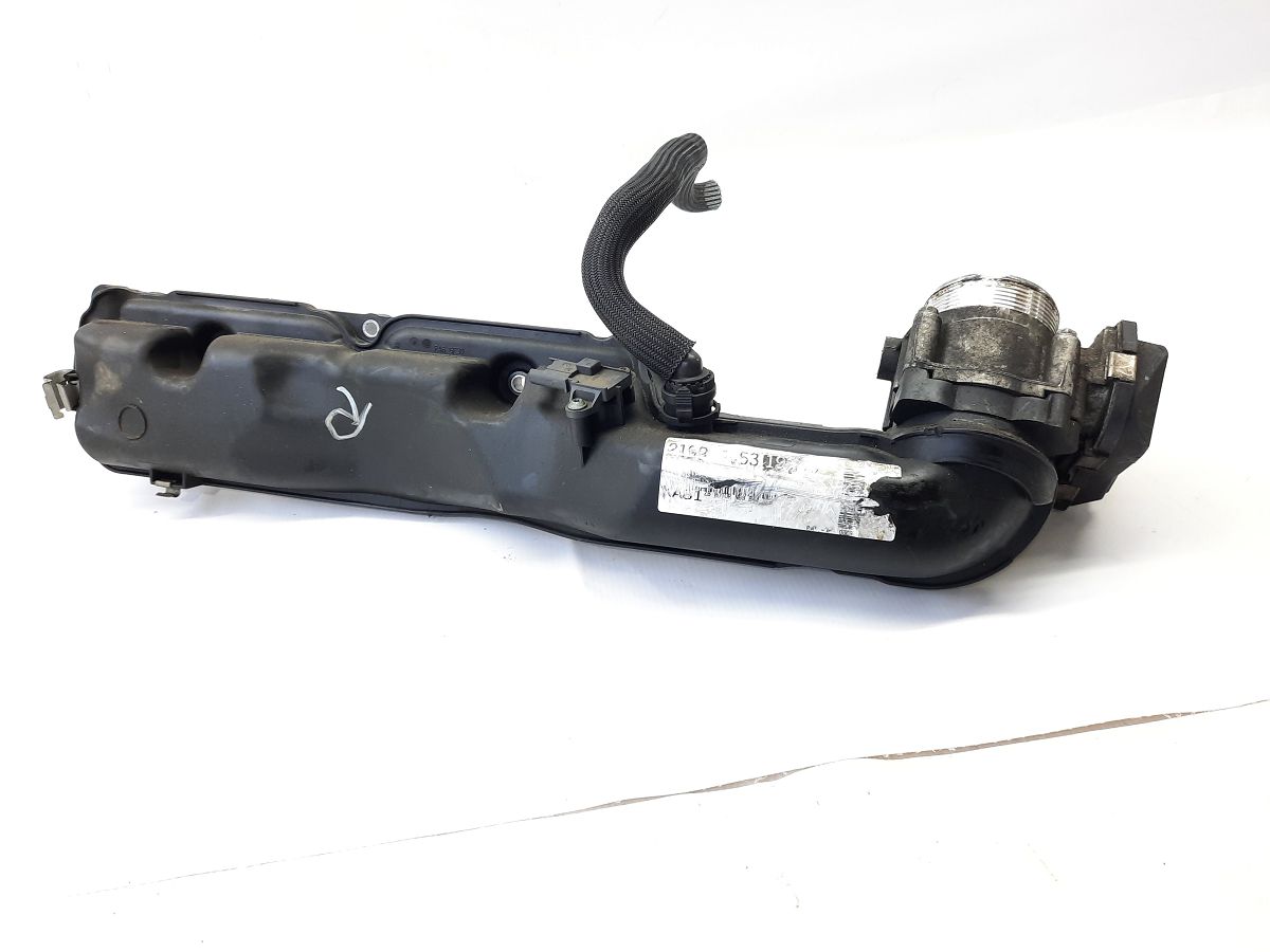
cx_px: 635
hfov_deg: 69.4
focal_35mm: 25
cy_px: 476
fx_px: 917
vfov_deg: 54.9
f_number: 2
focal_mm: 4.6
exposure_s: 1/50
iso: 125
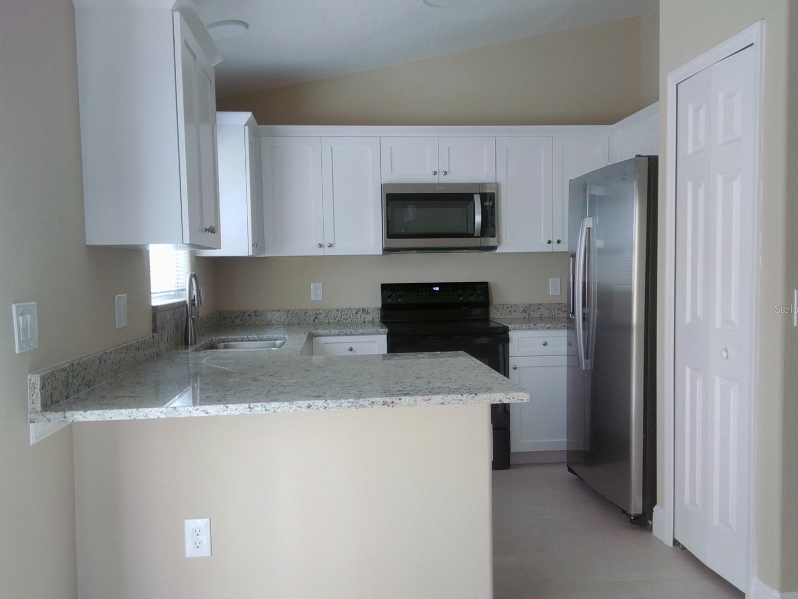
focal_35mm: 29
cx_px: 410
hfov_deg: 61.6
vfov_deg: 48.2
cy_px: 309
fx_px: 669
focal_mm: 3.69
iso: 122
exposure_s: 1/40
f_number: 2.65
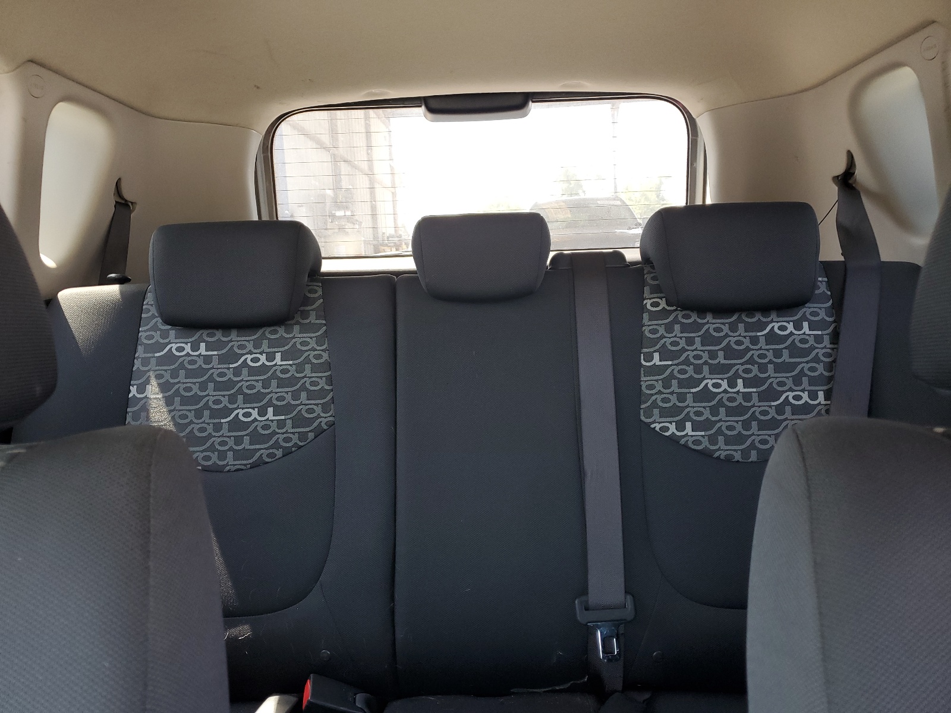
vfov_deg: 53.1
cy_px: 356
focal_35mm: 26
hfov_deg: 67.3
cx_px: 476
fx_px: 714
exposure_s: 1/120
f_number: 1.5
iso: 77
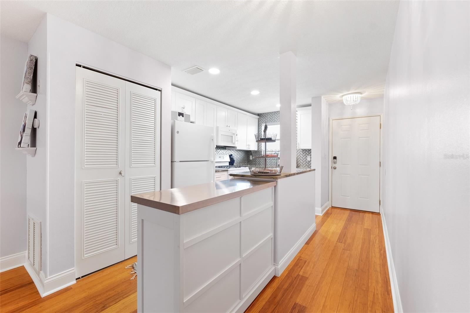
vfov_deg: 77.3
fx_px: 196
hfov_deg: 100.4
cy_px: 156
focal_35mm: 15
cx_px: 235
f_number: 8
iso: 400
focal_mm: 15
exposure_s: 1/6
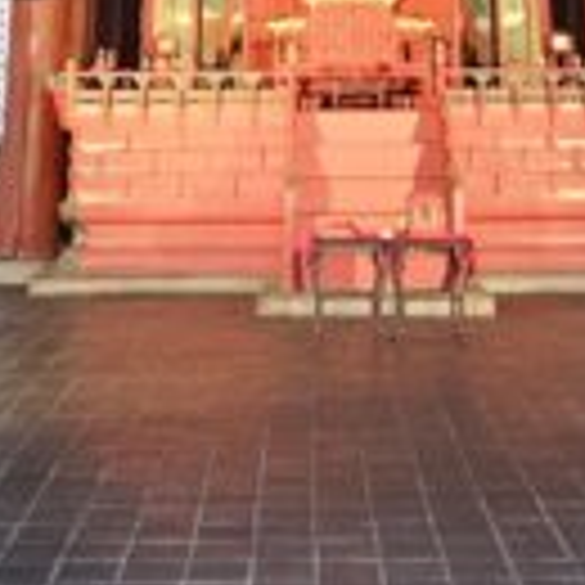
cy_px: -306
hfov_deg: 25.3
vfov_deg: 21.2
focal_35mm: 68
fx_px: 1300
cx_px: 342
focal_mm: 2.2
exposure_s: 1/30
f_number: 2.2
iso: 500
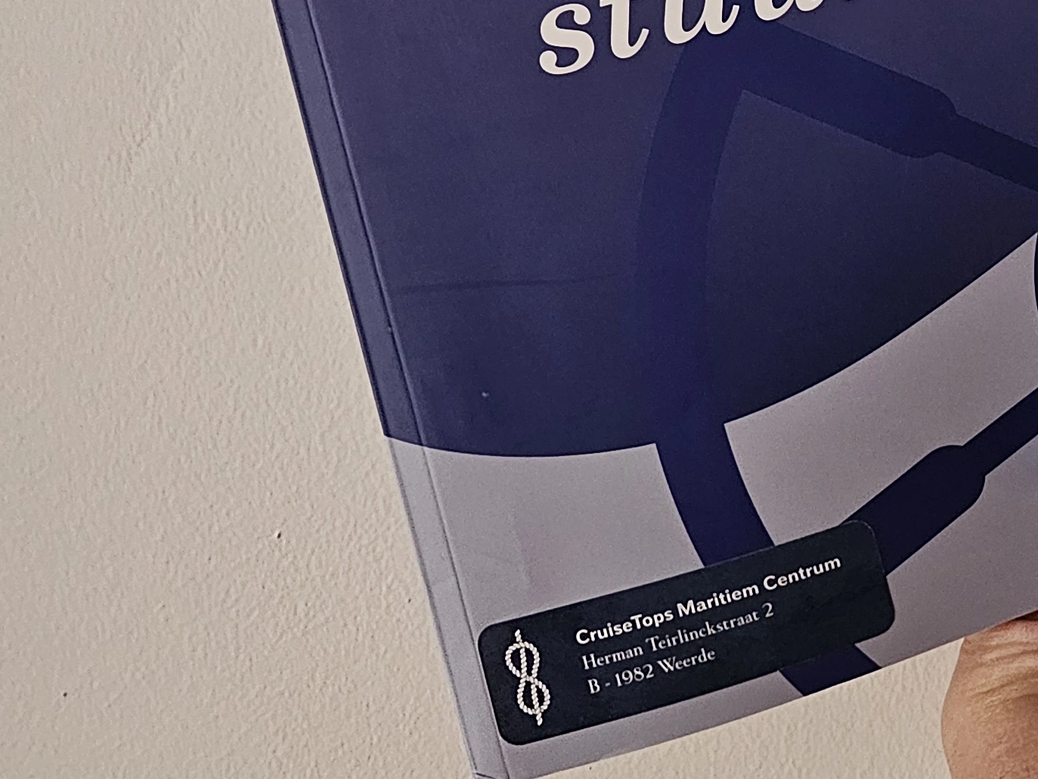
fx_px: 2009
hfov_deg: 24.8
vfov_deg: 20.8
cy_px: -103
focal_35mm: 67
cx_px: 1386
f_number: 1.7
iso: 800
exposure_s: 1/25
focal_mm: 6.3
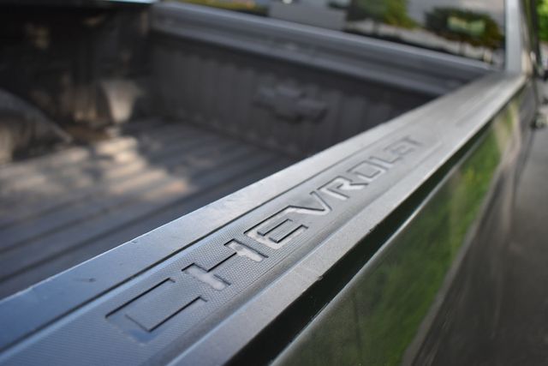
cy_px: 183
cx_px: 274
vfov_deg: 41.7
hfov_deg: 59.5
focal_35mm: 32
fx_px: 480
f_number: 4
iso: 400
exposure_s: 1/250
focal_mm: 21
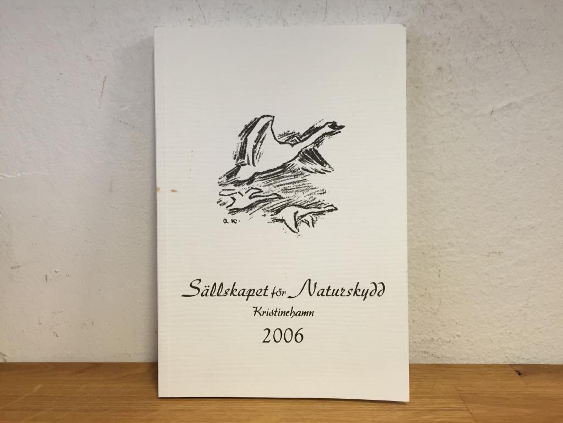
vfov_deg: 48.2
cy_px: 212
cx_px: 282
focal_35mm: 29
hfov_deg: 61.7
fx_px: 472
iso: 100
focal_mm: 4.15
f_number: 2.2
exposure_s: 1/33
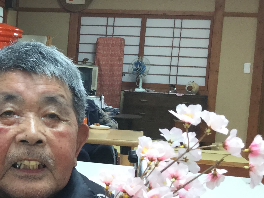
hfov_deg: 22.6
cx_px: -20
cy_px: 128
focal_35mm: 82
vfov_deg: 17.9
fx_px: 625
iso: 50
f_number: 2.4
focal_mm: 3.3
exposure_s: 1/30
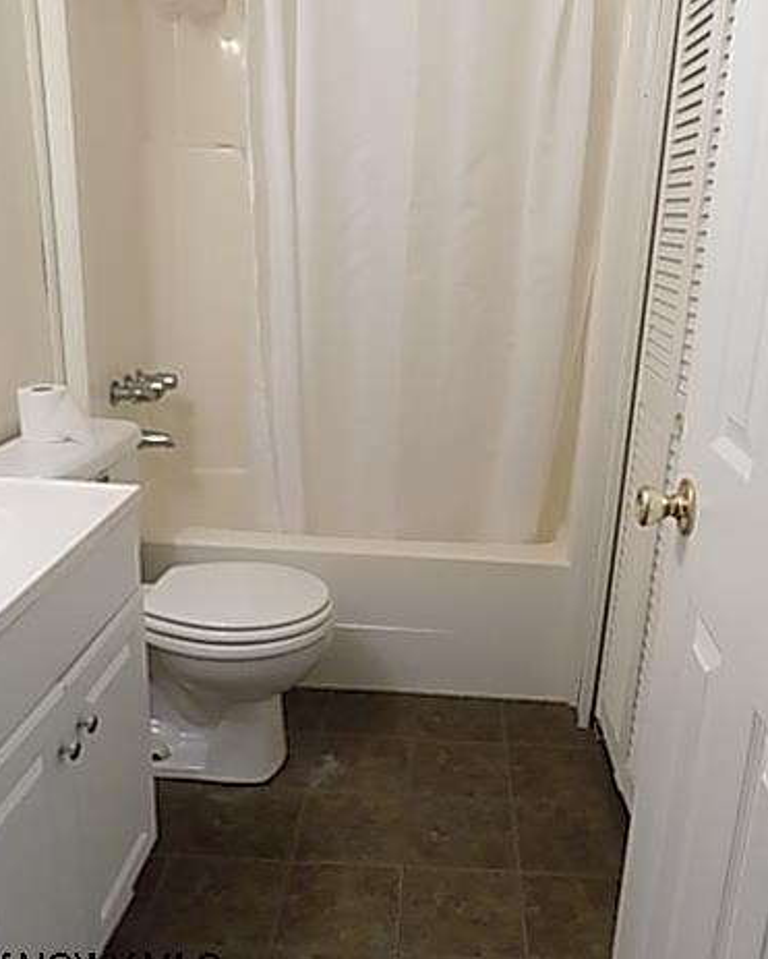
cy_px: 495
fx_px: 880
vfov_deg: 57.1
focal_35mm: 31
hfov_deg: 46.9
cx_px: 453
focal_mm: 4
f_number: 3.1
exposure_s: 1/30
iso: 320
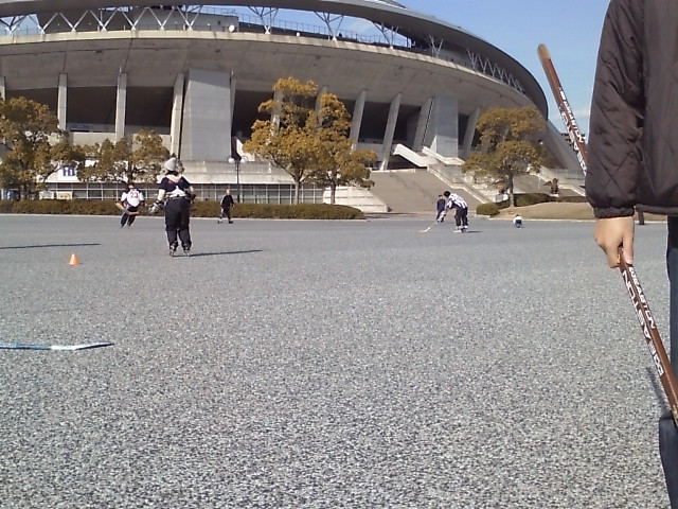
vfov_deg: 48.2
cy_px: 254
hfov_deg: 61.7
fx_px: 568
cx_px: 339
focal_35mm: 29
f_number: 3.5
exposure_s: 1/909
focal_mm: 3.73
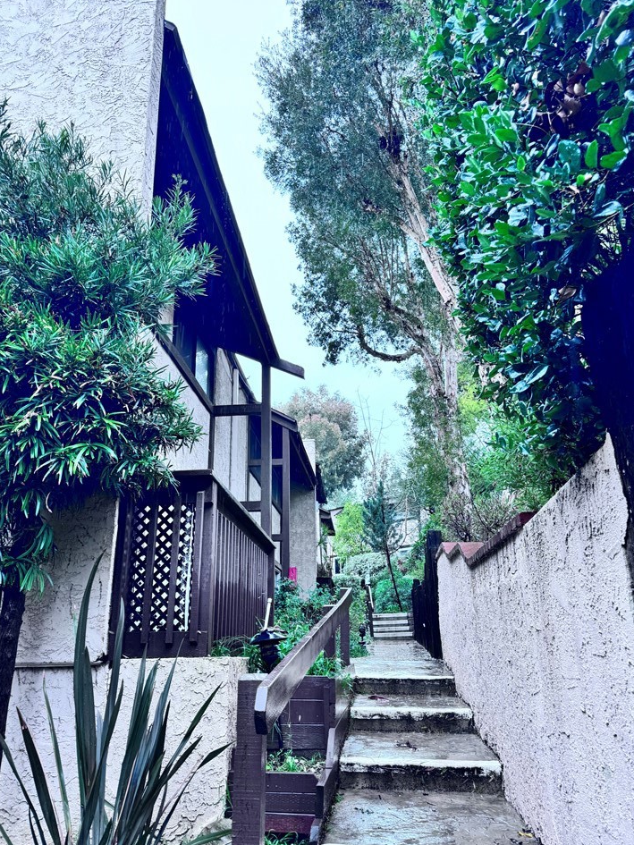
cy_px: 435
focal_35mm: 26
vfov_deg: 67.3
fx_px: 635
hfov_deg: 53.1
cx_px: 325
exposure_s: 1/121
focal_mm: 6.86
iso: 80
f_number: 1.78
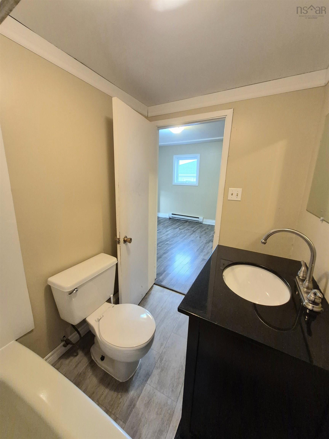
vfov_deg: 106.2
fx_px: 165
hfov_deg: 89.9
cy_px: 220
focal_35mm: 13
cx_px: 164
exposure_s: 1/60.2
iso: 640
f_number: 2.2
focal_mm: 1.74
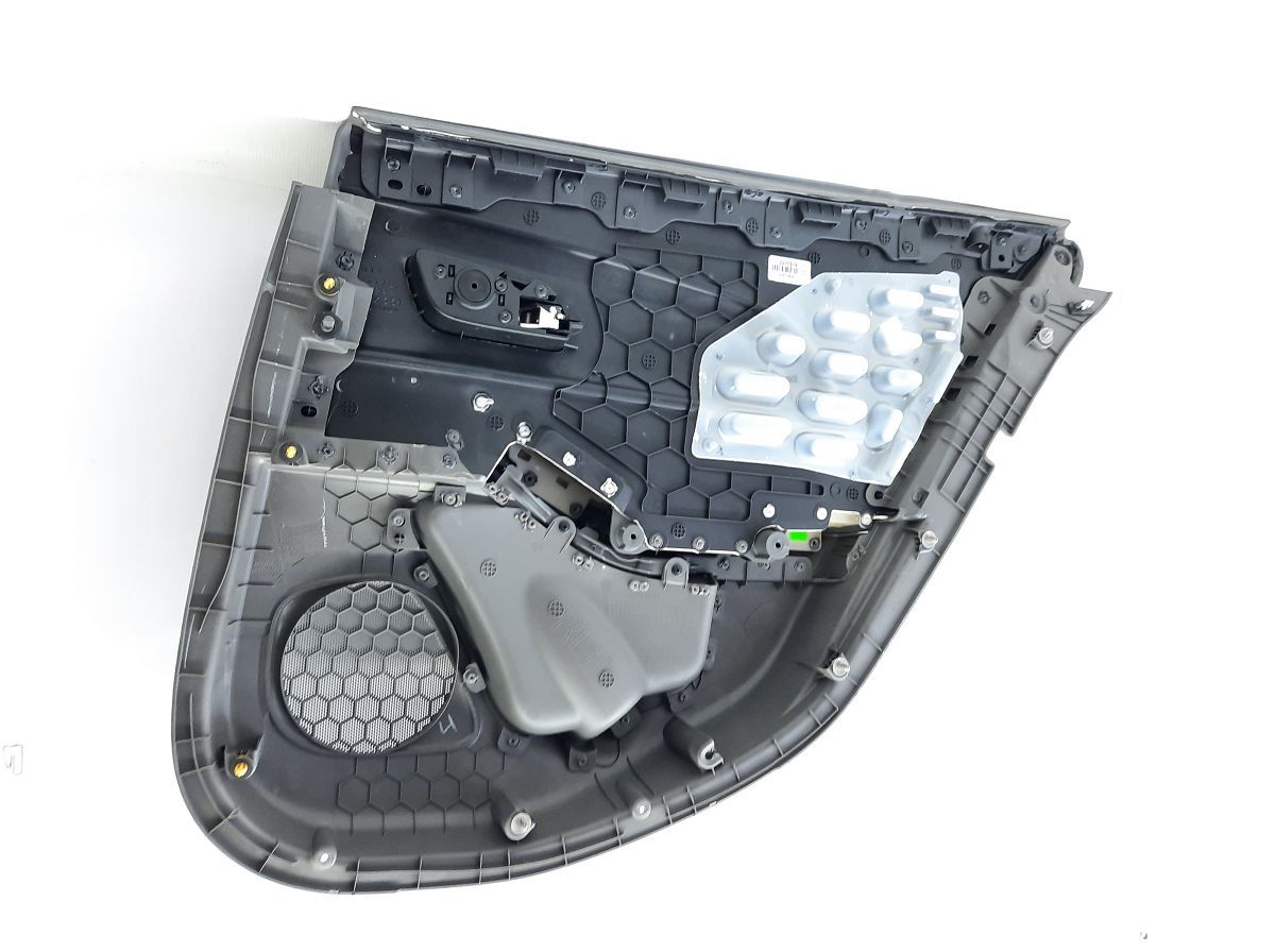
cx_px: 638
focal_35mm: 25
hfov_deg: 69.5
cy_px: 476
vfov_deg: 54.7
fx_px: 919
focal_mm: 4.6
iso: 200
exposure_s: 1/50
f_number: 2
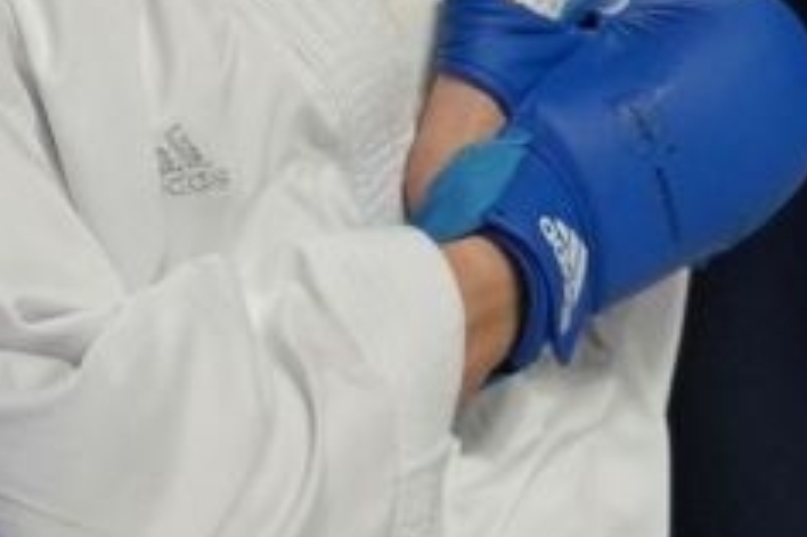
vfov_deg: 0.6
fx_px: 51319
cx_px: 533
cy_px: 445
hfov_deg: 0.9
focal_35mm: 2291
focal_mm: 200
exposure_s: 1/1000
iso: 1250
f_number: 2.8
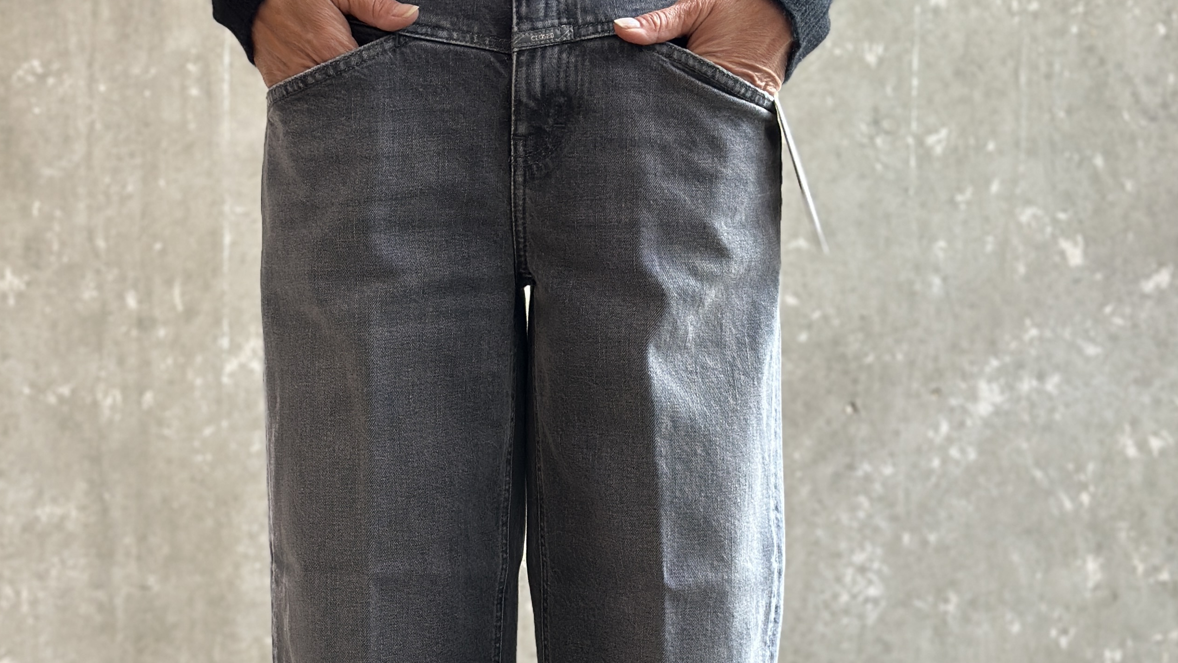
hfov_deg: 25.6
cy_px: 593
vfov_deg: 14.4
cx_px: 480
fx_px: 2593
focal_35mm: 83
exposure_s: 1/100
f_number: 1.78
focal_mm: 6.86
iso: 125
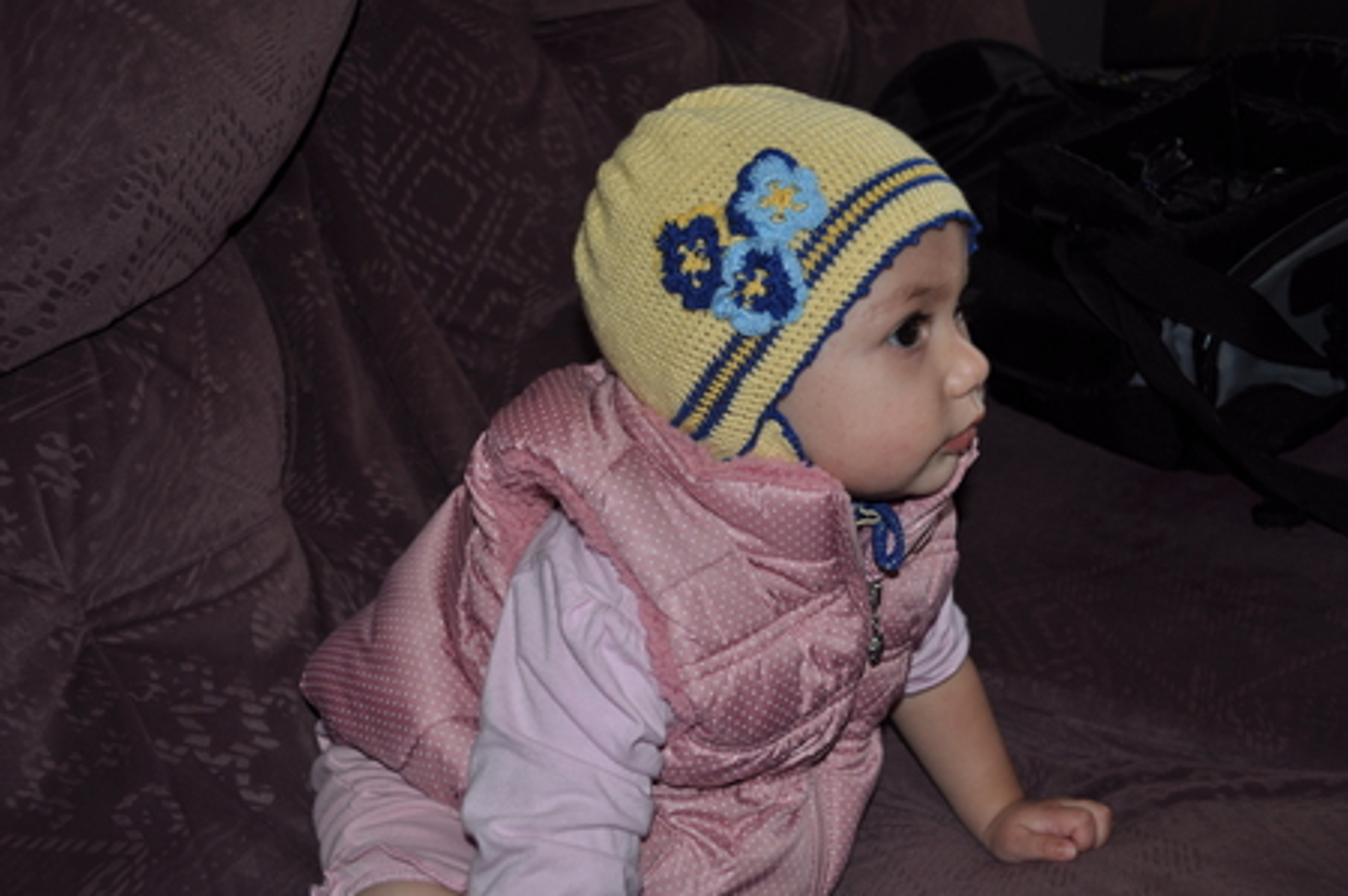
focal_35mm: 36
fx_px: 1347
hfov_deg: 53.2
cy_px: 448
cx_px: 674
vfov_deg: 36.8
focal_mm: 24
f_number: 4
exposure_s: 1/60
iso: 200
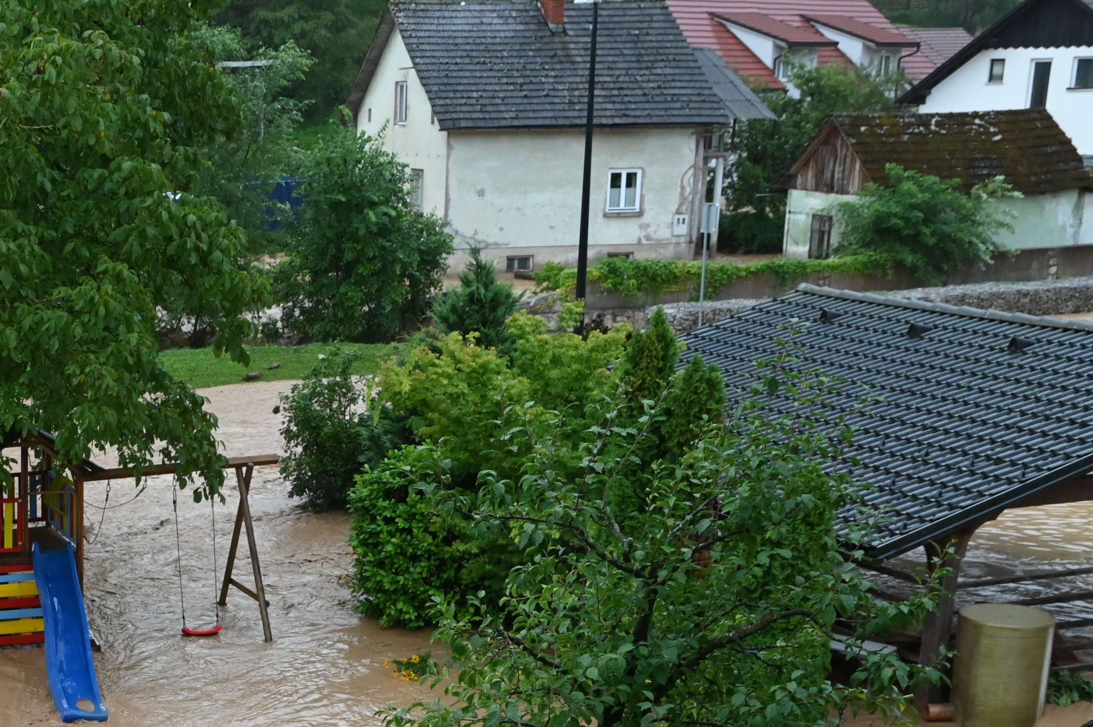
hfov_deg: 30.4
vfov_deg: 22.3
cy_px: 673
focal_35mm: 59
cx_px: -107
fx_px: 1790
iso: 2000
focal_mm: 24
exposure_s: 1/125
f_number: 5.6
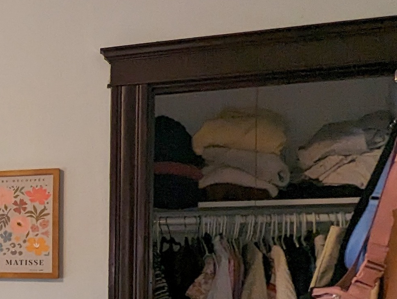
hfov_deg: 21.2
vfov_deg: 21.4
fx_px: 770
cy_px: 278
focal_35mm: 67
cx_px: -285
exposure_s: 1/40
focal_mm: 2.35
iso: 76
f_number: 2.2
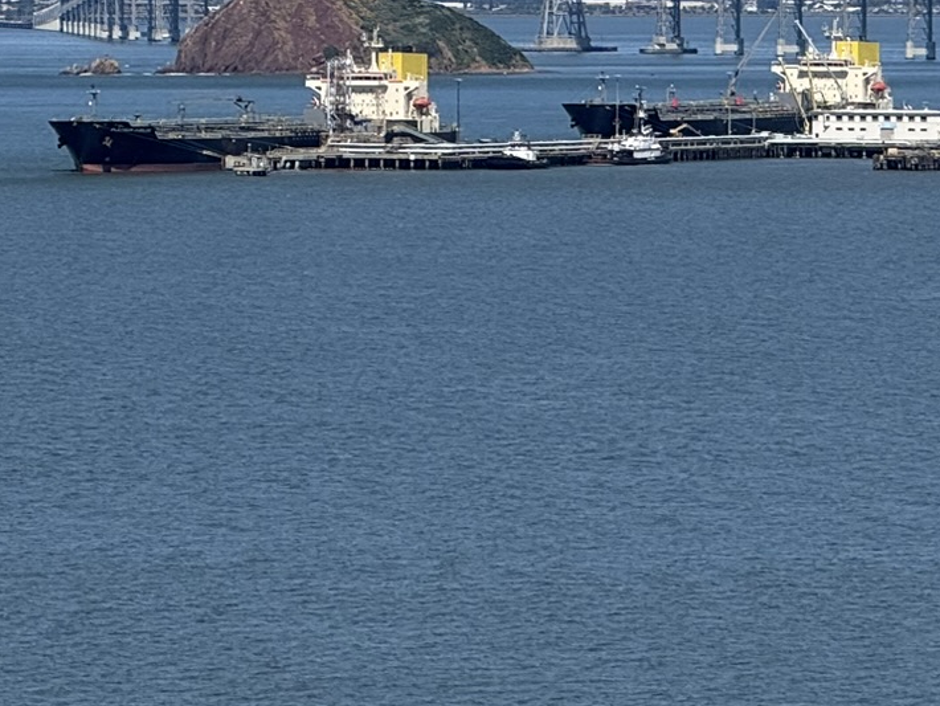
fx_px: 9399
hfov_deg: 5.7
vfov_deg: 4.3
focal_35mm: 346
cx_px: 651
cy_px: -3
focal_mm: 15.66
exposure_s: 1/2710
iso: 50
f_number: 2.8
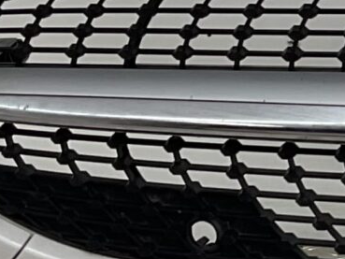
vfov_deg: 7.4
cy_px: 13
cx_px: 713
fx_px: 2004
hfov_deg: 9.2
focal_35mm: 201
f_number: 1.8
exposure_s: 1/121
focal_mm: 3
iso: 16
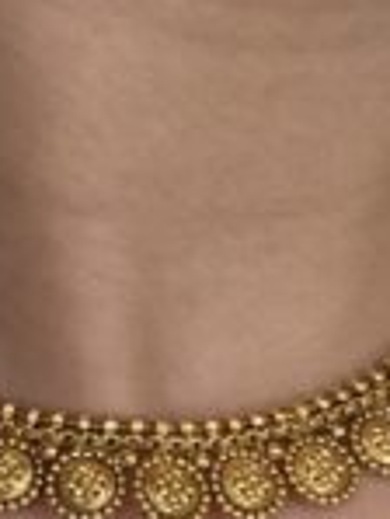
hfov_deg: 6.9
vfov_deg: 9.2
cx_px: -7
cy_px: 455
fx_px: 3225
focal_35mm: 215
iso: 200
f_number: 1.78
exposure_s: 1/60
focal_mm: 6.86
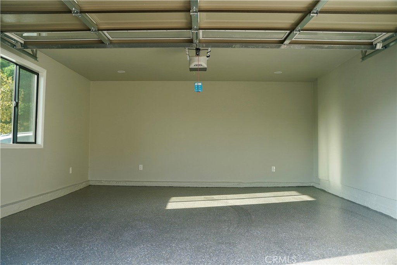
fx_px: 309
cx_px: 198
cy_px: 132
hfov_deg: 65.5
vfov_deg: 46.4
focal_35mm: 28
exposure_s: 1/160
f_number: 4
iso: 125
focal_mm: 28
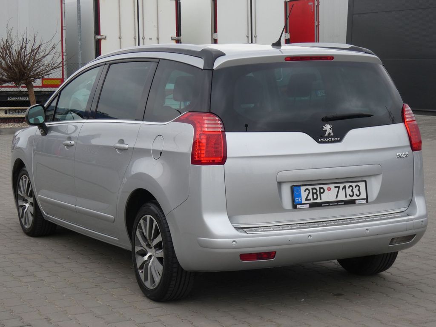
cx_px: 218
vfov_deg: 19.4
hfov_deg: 25.7
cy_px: 164
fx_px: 957
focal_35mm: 76
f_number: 5
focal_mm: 13.7
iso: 80
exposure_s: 1/125
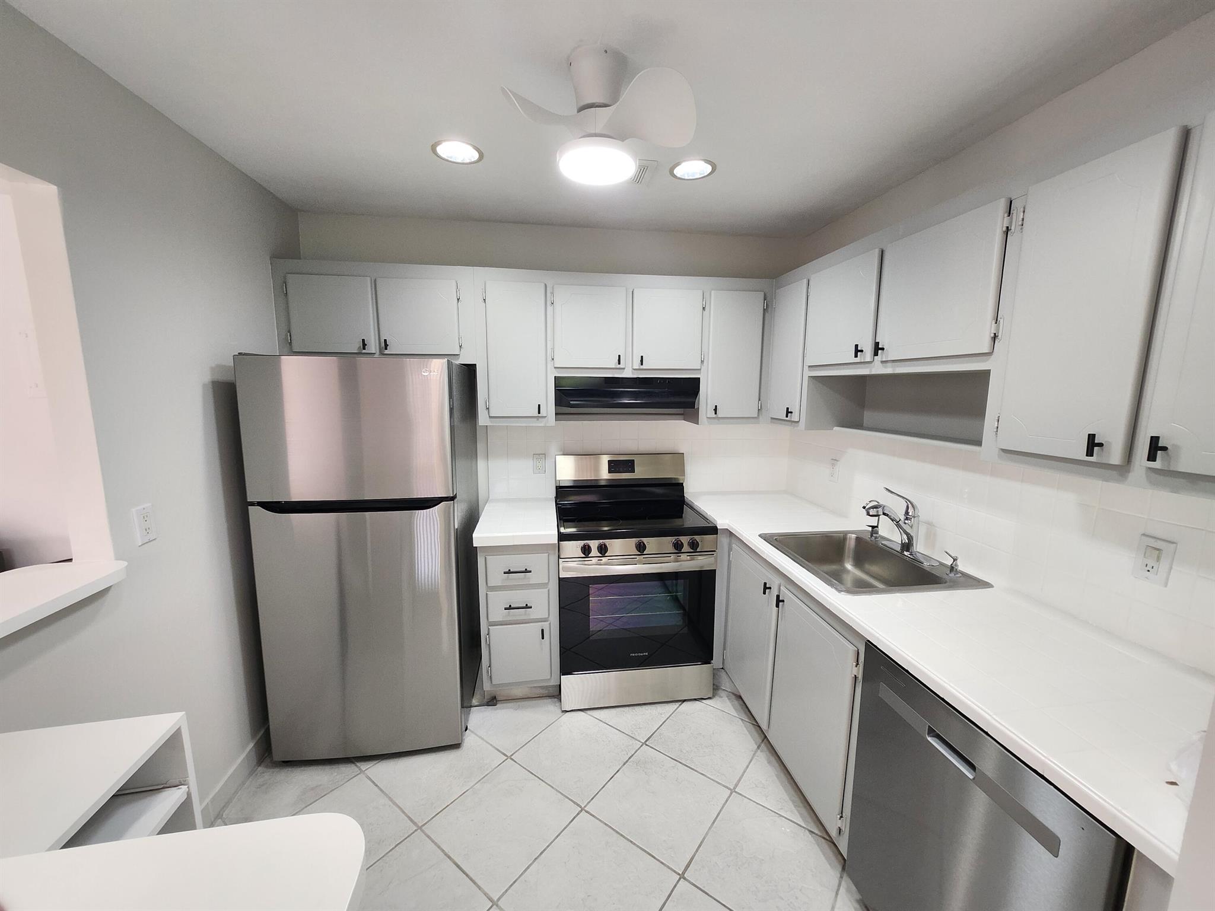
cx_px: 608
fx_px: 456
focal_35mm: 13
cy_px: 456
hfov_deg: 106.2
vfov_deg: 89.9
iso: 100
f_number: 2.2
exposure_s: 1/60
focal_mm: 1.74
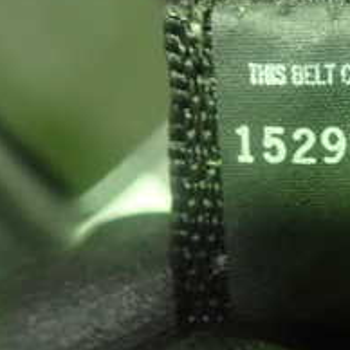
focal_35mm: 82
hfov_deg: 19.6
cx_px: 447
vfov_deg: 21.1
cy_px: 123
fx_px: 938
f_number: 2.3
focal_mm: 5.5
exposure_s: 1/30
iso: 1250
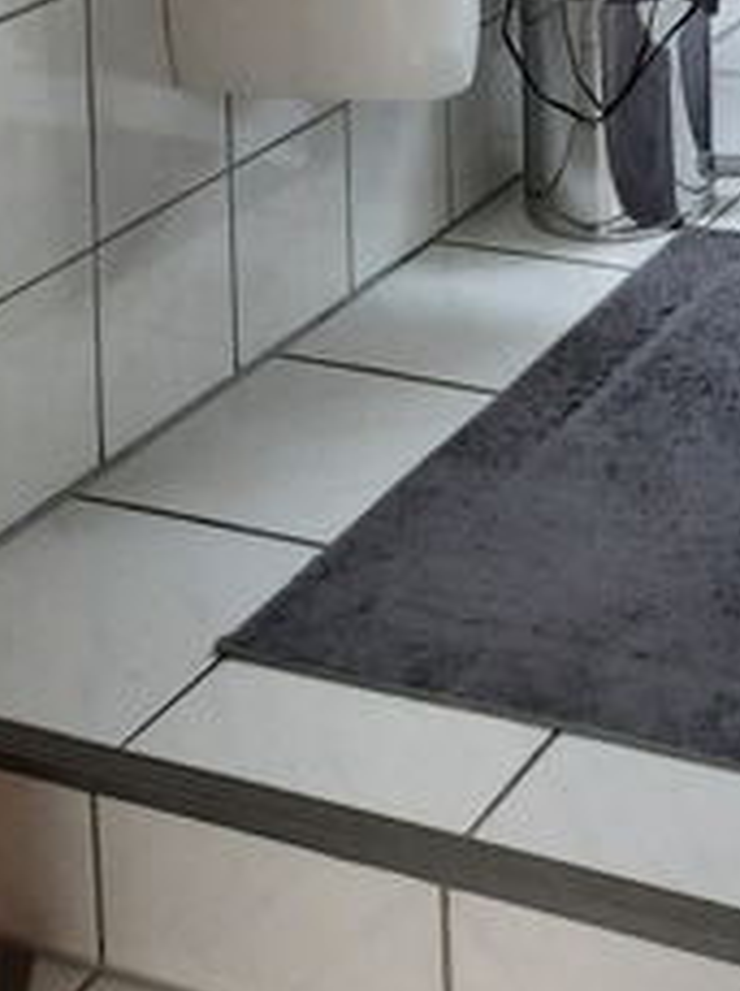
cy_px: -627
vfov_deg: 19.3
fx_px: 2401
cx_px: 844
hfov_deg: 16.9
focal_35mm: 84
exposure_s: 1/50
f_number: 2
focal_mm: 4.6
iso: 250
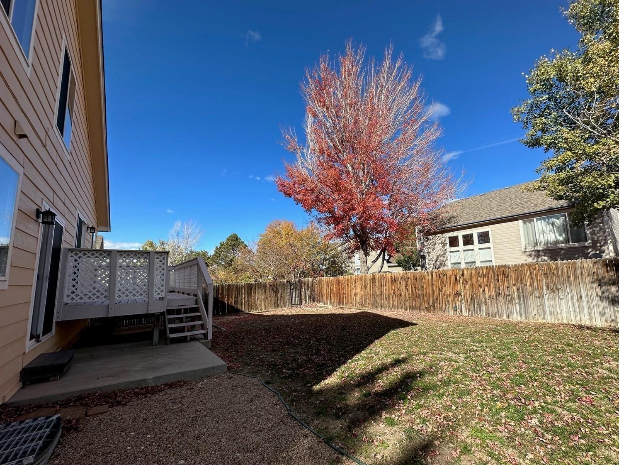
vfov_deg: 81.7
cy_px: 242
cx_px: 329
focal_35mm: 15
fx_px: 268
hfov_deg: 98.0
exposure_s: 1/1490
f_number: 2.2
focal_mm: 2.22
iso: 40
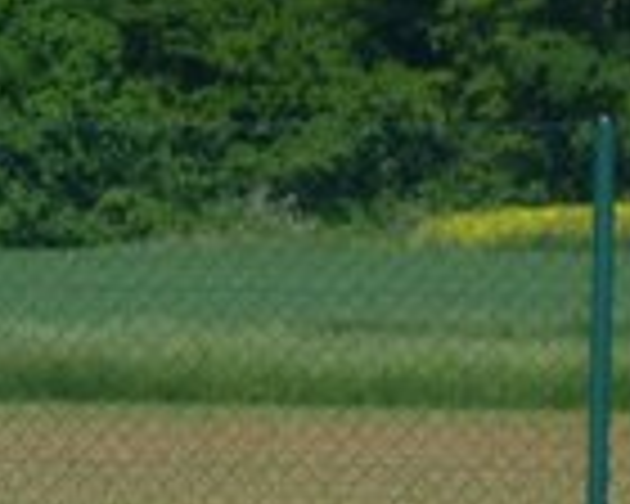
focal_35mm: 1469
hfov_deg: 1.3
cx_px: -774
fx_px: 27390
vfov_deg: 1.1
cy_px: 1087
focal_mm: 49.2
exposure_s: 1/1000
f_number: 4.9
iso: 160
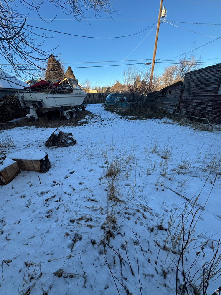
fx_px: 119
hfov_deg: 85.7
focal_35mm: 14
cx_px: 110
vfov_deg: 102.1
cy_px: 148
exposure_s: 1/356
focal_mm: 2.22
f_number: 2.2
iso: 40
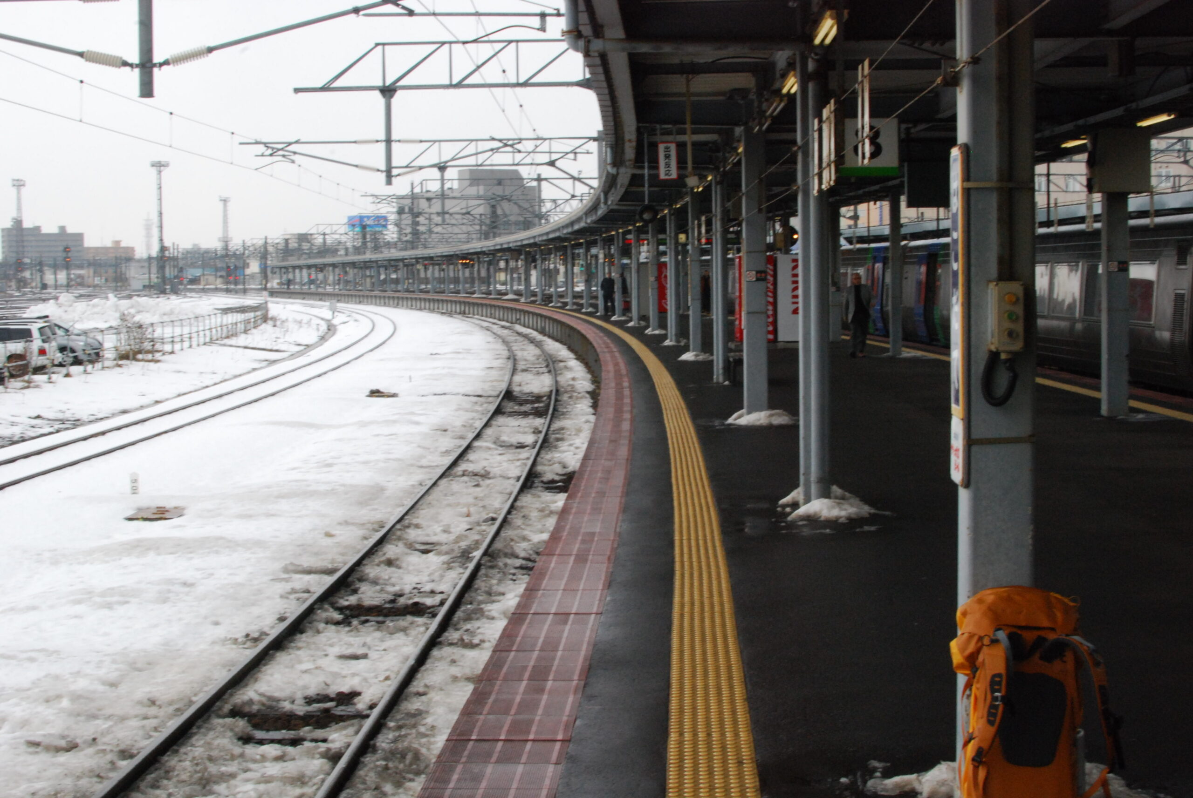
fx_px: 1742
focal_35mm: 52
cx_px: 596
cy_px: 399
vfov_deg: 25.8
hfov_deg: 37.8
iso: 900
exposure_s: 1/30
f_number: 22
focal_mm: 35
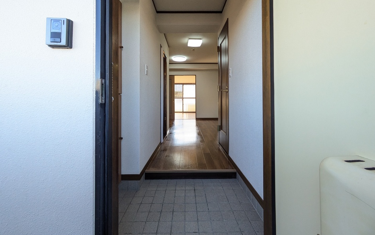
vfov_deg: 74.2
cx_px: 187
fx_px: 153
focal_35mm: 15
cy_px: 97
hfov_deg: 101.5
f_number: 2.2
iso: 130
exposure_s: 1/120
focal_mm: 1.83
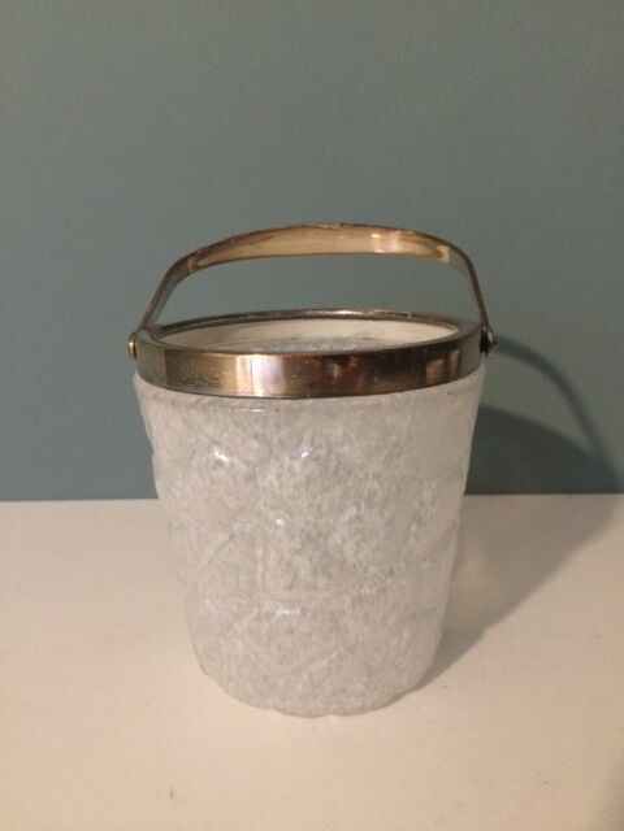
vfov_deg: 61.7
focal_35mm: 29
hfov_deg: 48.2
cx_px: 312
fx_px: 697
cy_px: 416
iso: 320
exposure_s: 1/17
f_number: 2.2
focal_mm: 4.15
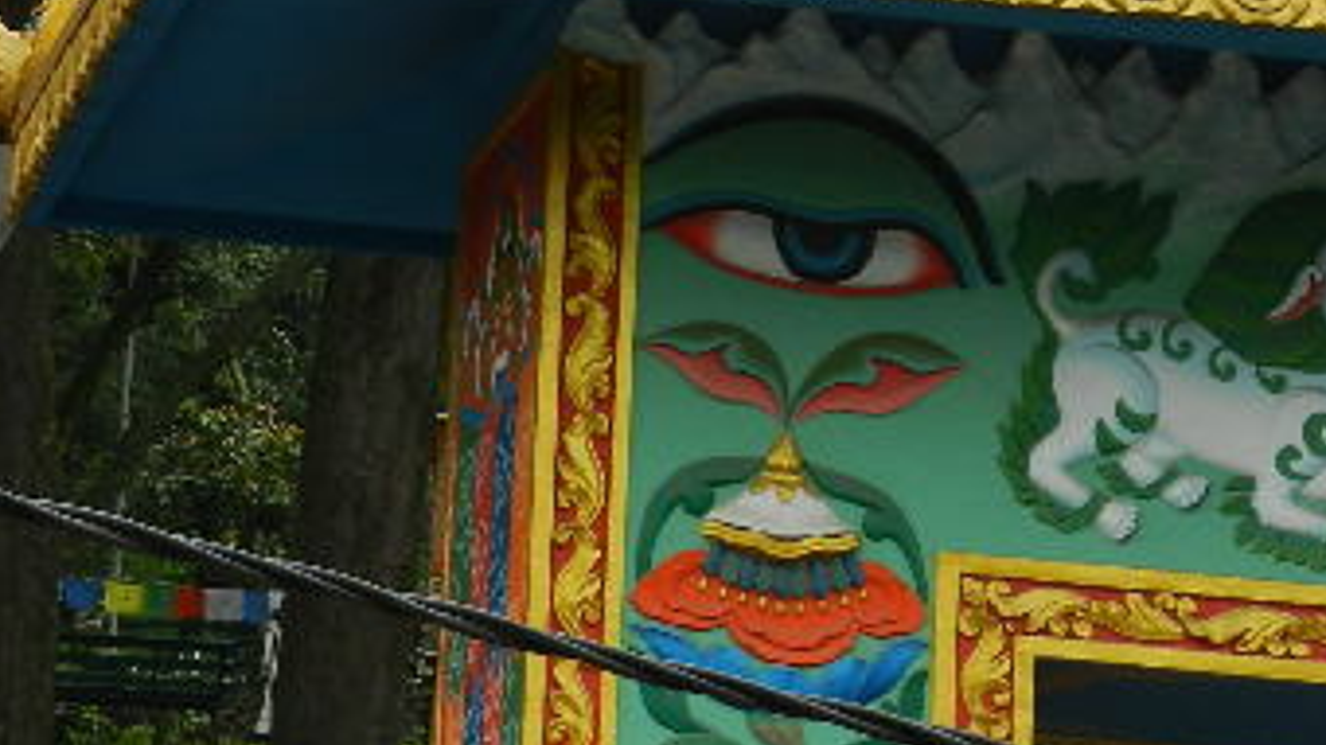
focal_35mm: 233
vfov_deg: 5.2
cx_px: 991
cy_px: -164
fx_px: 8190
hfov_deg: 9.2
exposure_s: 1/320
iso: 160
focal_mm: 16.3
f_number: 4.9
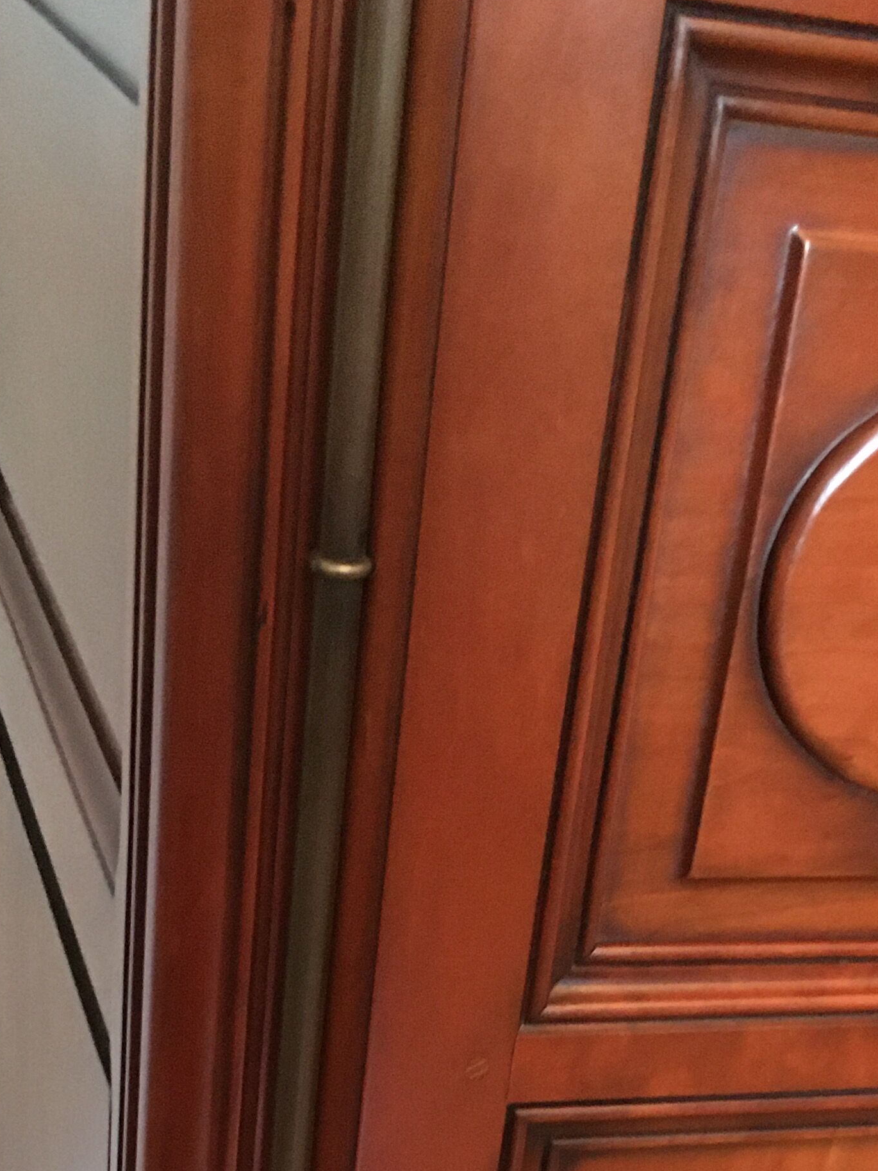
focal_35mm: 64
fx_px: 2165
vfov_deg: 28.1
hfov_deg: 22.9
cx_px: 550
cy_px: 1227
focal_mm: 4.15
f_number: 2.2
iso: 320
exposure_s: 1/17
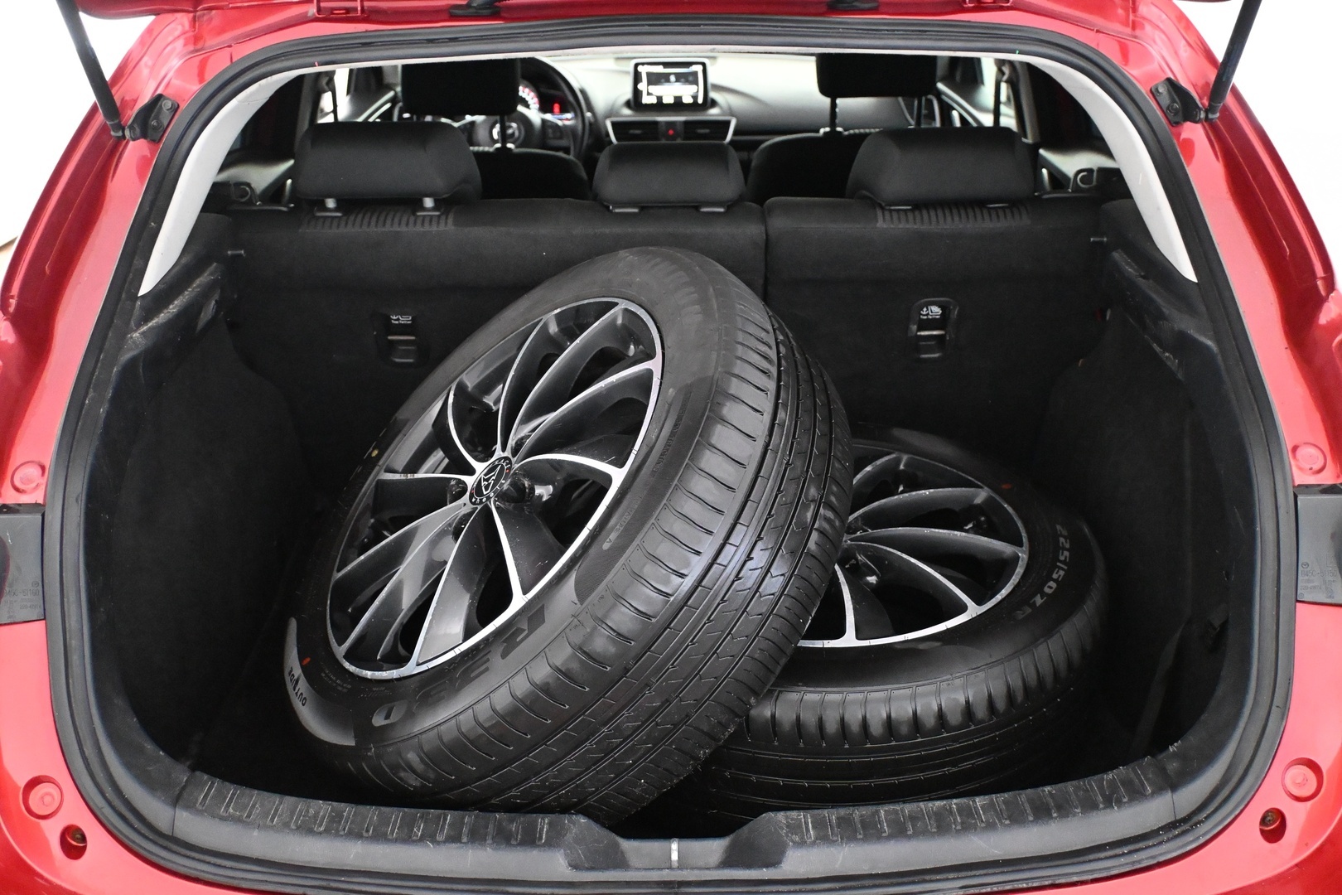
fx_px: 1454
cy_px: 448
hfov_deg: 49.6
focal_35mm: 39
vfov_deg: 34.2
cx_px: 671
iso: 7200
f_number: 4.5
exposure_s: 1/60
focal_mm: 26
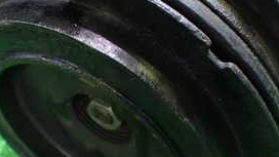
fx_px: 533
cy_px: 74
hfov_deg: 29.3
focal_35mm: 72
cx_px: 108
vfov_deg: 16.8
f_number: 2.3
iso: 800
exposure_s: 1/40
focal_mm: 5.4
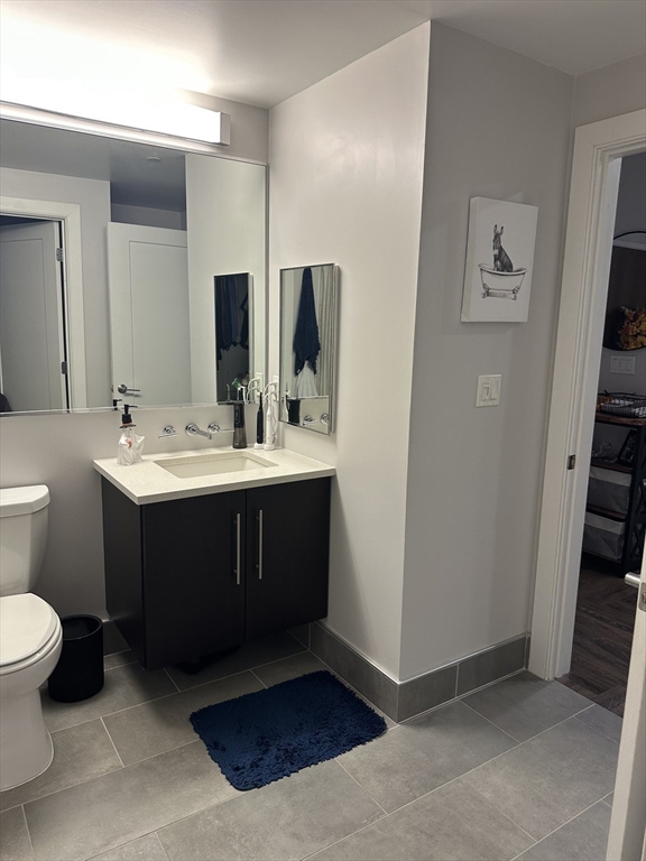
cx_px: 323
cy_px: 430
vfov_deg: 71.6
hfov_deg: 56.8
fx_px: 597
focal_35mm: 24
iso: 125
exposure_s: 1/60
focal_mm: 6.86
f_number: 1.78
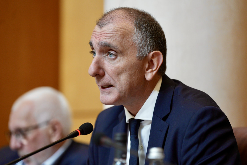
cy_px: 82
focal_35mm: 170
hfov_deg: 12.1
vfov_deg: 8.1
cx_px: 124
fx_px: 1167
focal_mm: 170
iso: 1600
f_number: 2.8
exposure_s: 1/320
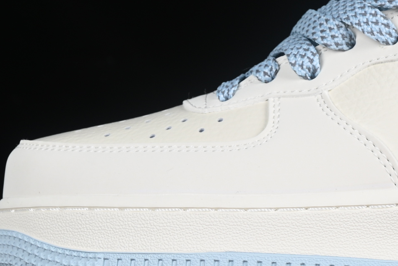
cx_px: 401
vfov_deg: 6.2
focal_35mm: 220
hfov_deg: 9.3
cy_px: 65
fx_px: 2432
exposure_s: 1/100
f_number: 8
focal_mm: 50
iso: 160
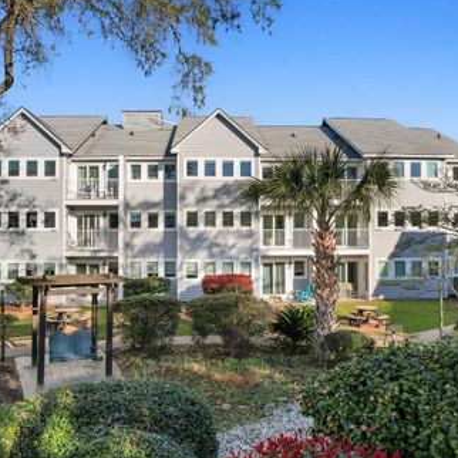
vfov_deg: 55.6
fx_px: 434
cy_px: 231
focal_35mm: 29
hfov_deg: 55.6
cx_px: 229
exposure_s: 1/350
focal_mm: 8.38
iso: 110
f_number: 2.8
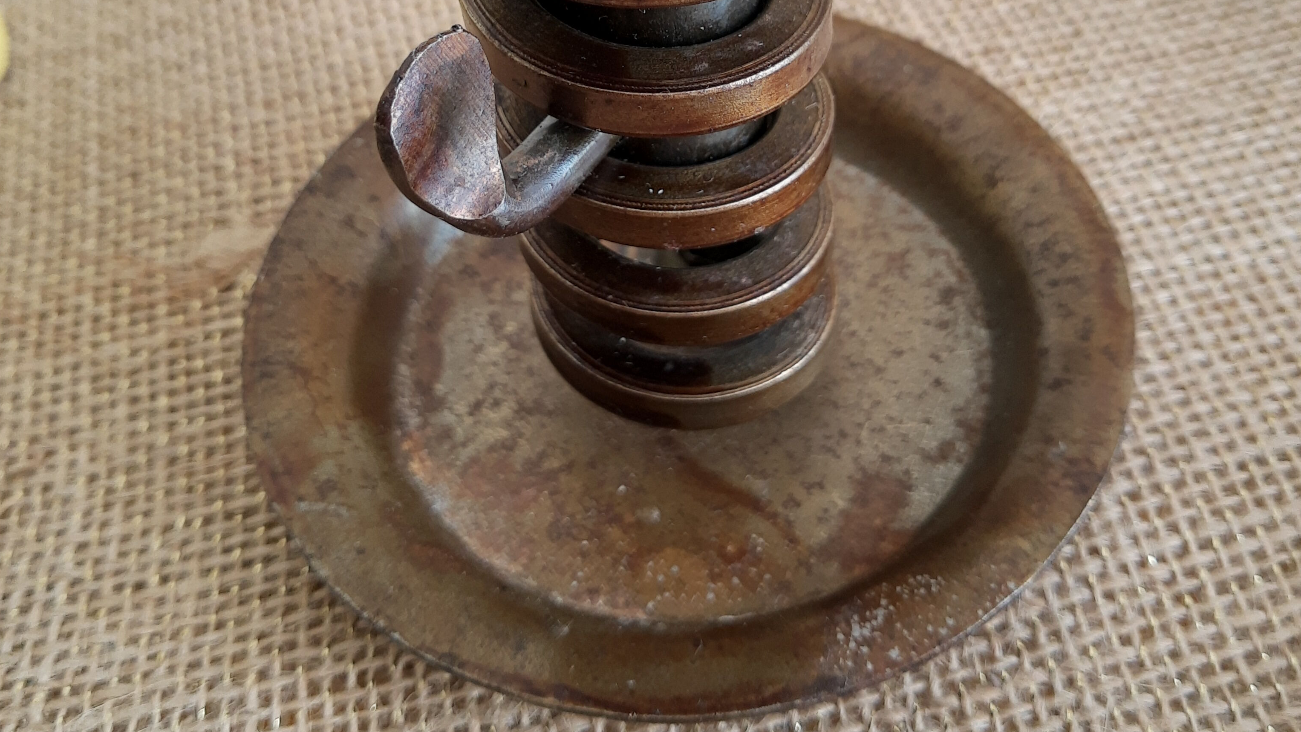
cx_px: 649
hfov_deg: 52.8
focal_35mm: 38
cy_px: 99
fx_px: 1311
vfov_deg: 30.1
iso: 94
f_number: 1.8
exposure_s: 1/100
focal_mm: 3.95
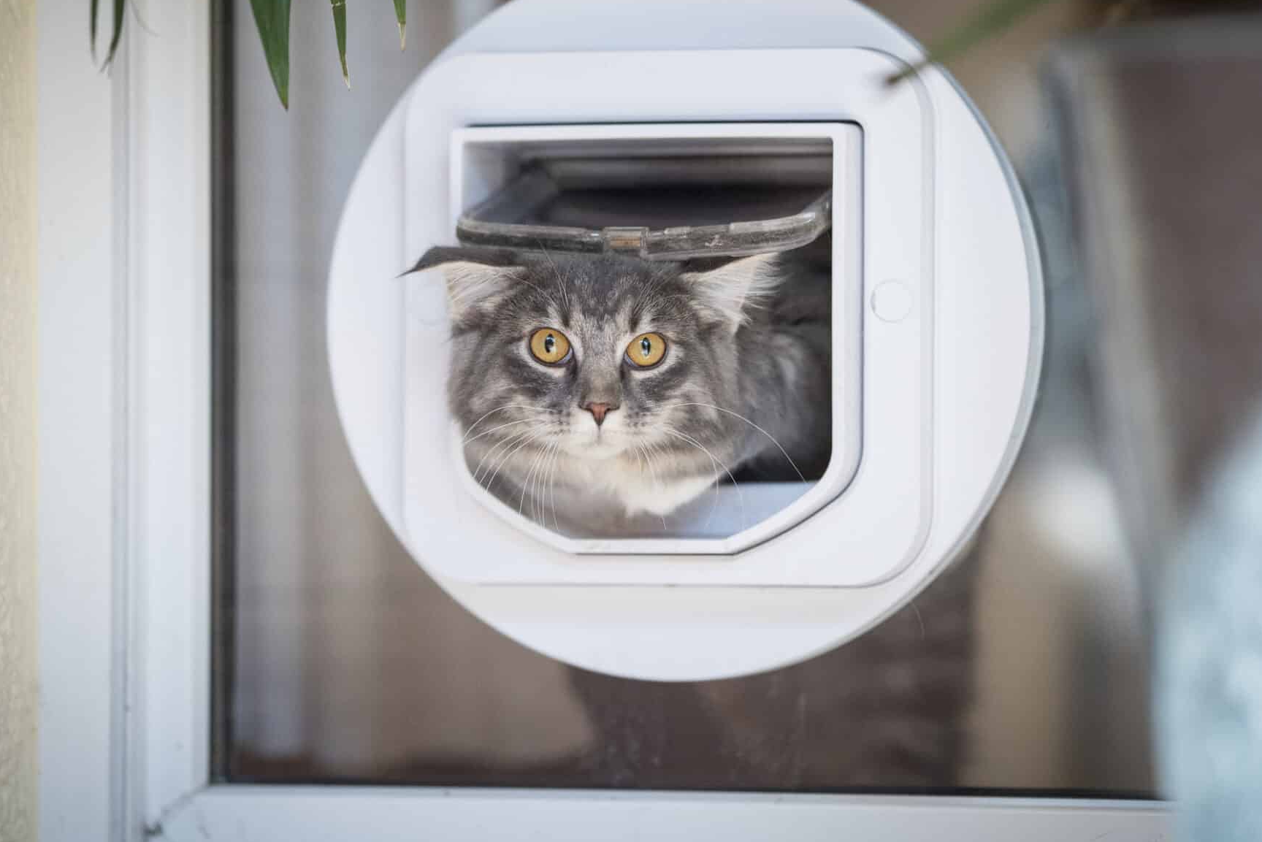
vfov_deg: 8.6
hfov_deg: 12.8
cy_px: 351
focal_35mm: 160
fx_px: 5610
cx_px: 593
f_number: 2
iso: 1400
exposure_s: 1/4000
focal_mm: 135
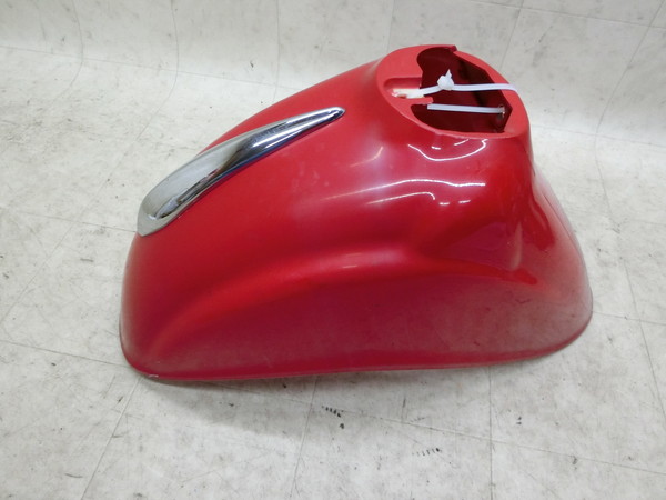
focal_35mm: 25
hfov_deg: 69.4
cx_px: 333
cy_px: 250
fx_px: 481
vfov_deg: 54.9
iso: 400
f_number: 3.5
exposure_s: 1/100
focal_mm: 4.5
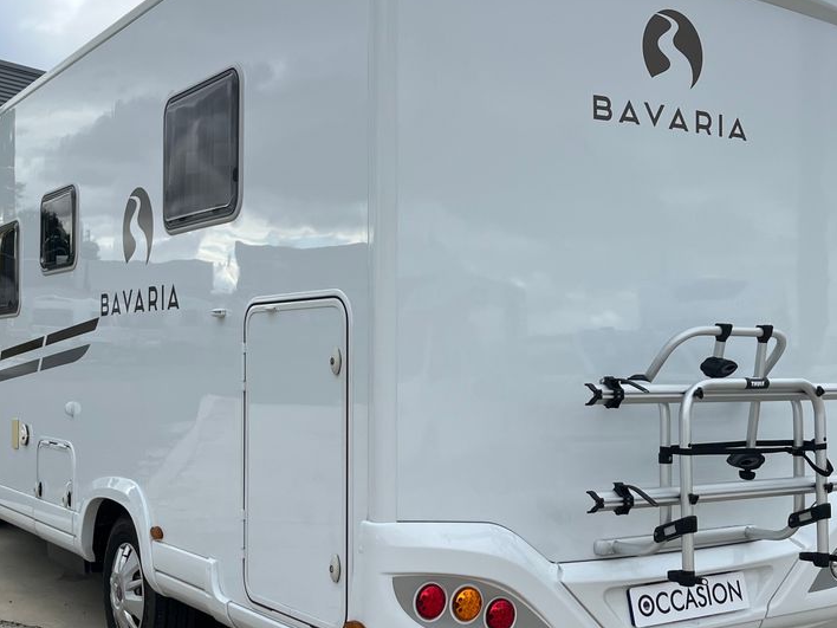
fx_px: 1136
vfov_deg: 30.9
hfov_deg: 40.4
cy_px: 326
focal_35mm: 47
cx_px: 395
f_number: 1.6
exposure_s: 1/1647
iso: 50
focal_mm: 5.1
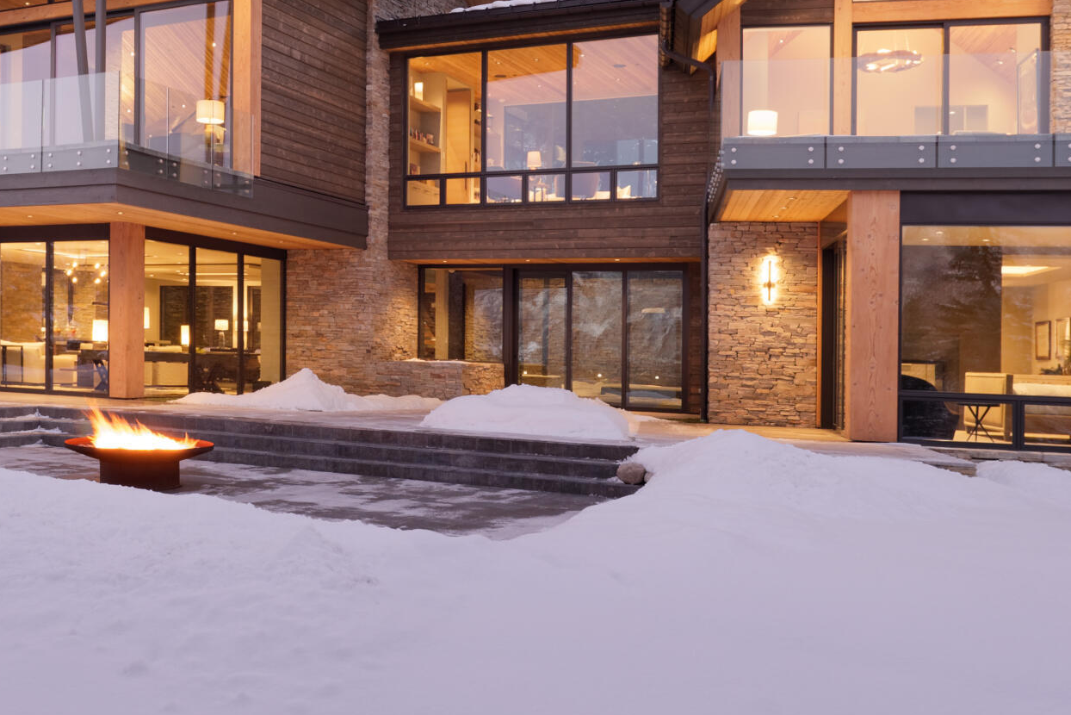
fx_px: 1220
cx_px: 294
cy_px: 147
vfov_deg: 31.8
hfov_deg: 46.0
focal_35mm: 41
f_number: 6.3
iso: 320
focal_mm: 17
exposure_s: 2.5
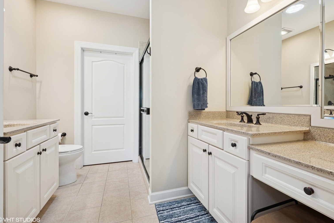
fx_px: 158
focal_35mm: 17
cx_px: 172
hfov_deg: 93.3
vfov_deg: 70.4
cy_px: 106
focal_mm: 16
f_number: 9.5
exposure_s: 1/15
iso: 200
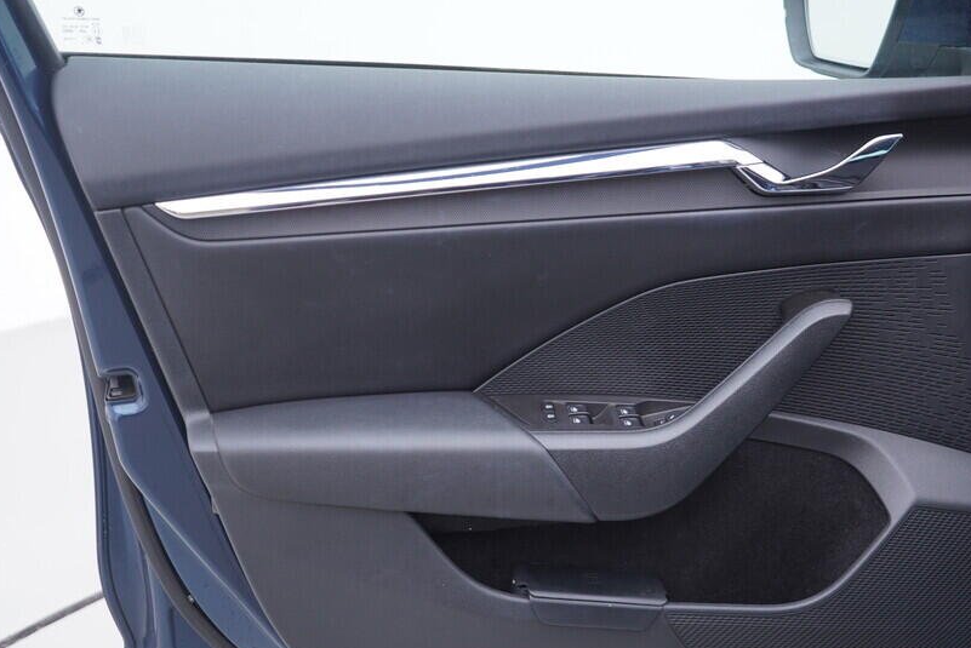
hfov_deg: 42.6
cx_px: 569
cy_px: 392
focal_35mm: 46
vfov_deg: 29.2
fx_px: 1241
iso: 125
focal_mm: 24
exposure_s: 1/40
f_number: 2.8
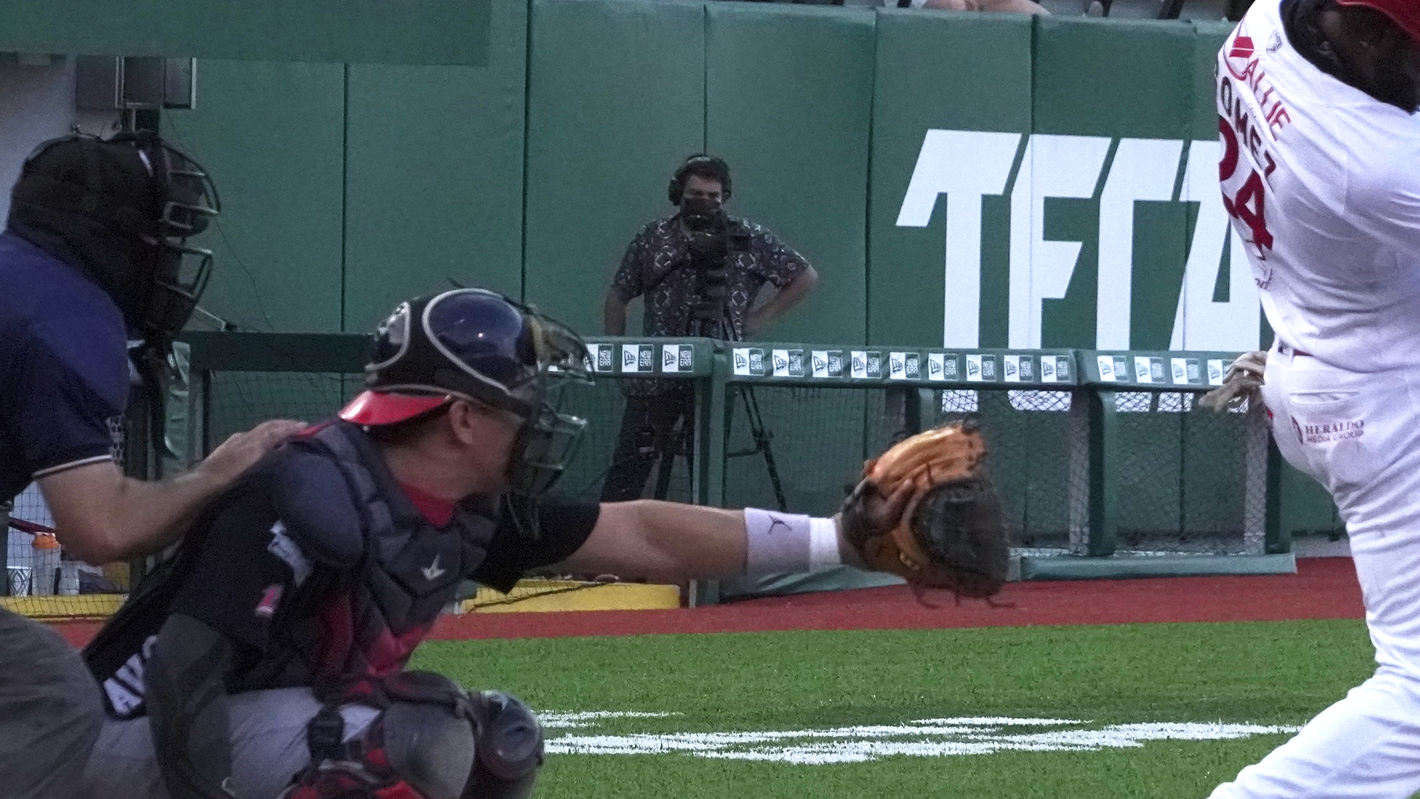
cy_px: 331
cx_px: 963
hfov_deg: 6.1
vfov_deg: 3.4
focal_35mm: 355
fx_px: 13367
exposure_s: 1/4000
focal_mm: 114
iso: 6400
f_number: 8
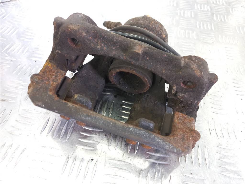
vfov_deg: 54.9
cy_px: 92
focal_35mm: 25
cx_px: 122
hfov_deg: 69.4
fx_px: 177
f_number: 1.8
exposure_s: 1/50
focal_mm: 4.6
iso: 125
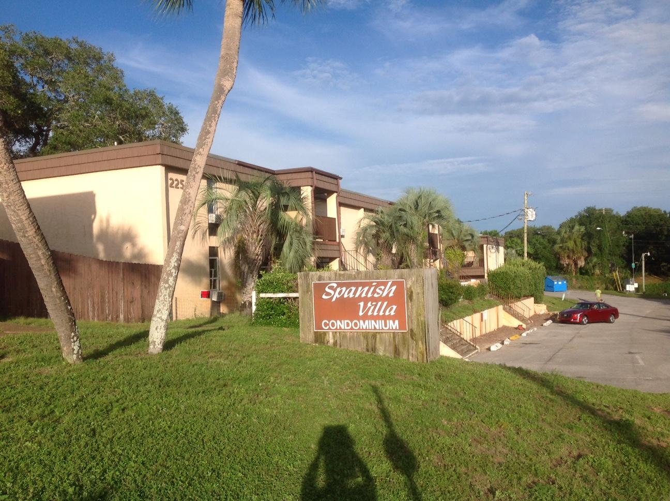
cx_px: 335
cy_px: 250
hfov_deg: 52.7
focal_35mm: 35
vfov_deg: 40.6
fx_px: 676
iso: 50
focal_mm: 4.28
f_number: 2.4
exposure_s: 1/1513
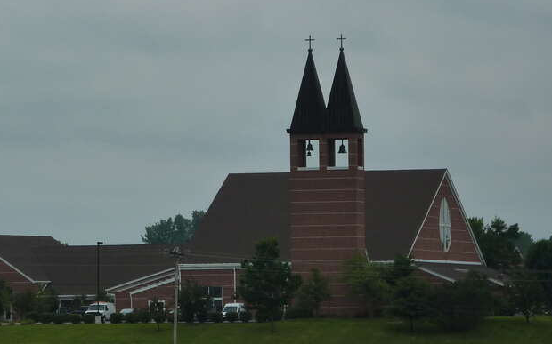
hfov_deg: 9.0
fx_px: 3519
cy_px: 198
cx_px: 238
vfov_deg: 5.6
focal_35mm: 234
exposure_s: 1/1000
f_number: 6.3
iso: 125
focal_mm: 19.5
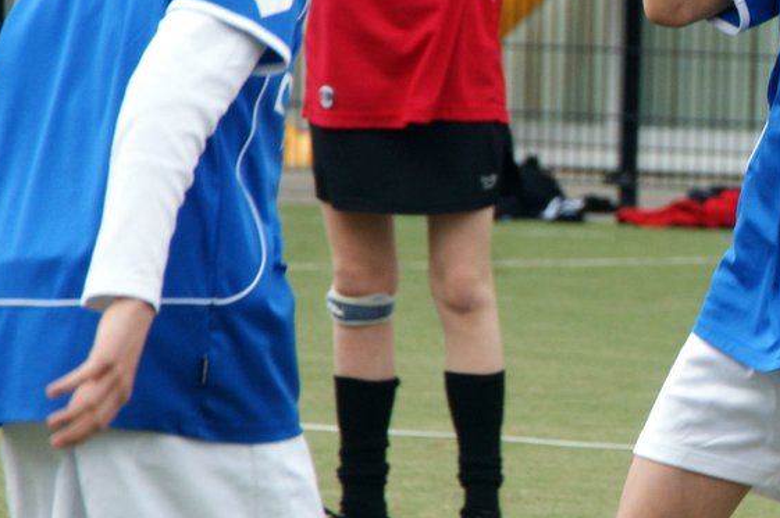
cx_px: 983
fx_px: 14828
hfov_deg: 3.0
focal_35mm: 685
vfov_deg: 2.0
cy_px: 127
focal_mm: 160
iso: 200
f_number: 9
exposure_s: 1/250
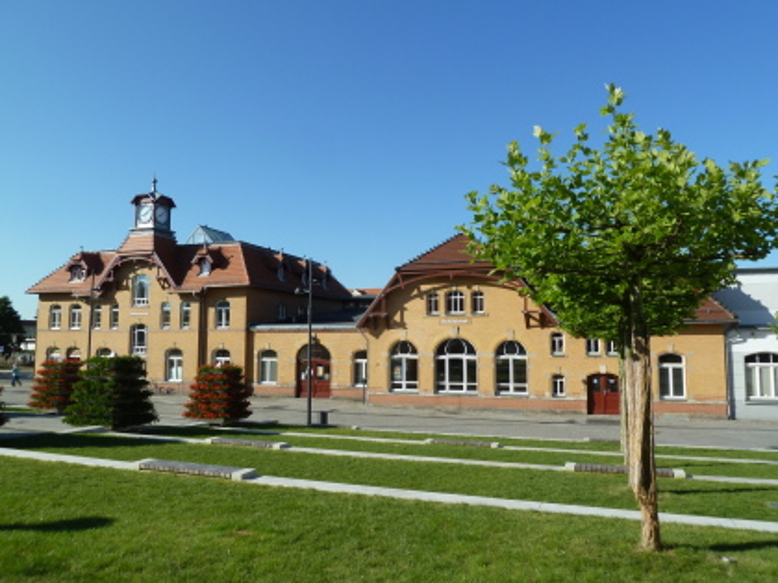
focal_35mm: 25
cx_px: 389
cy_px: 292
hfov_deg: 69.4
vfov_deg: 54.9
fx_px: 562
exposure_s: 1/400
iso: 80
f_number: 4.5
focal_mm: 4.1
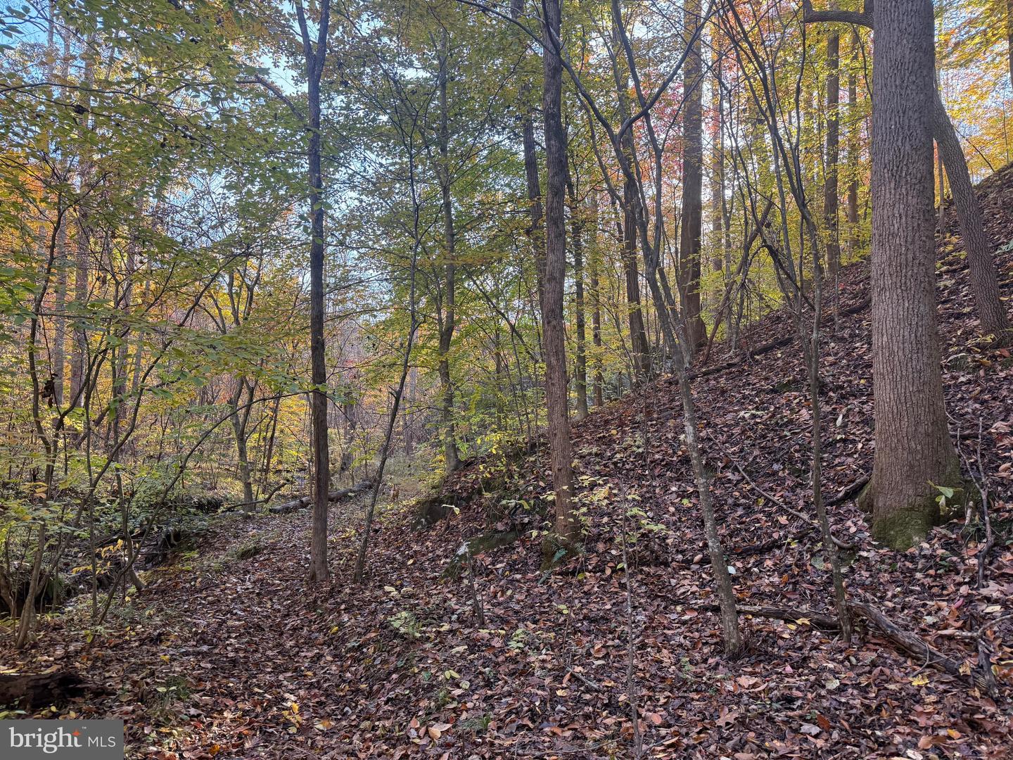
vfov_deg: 56.8
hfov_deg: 71.6
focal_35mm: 24
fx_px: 702
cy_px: 380
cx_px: 506
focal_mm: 6.76
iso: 125
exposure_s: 1/182
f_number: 1.78
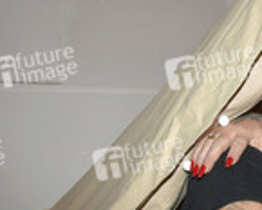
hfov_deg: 16.3
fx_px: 861
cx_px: 344
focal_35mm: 111
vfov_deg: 13.7
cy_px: 205
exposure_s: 1/250
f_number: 6.3
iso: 640
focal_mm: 38
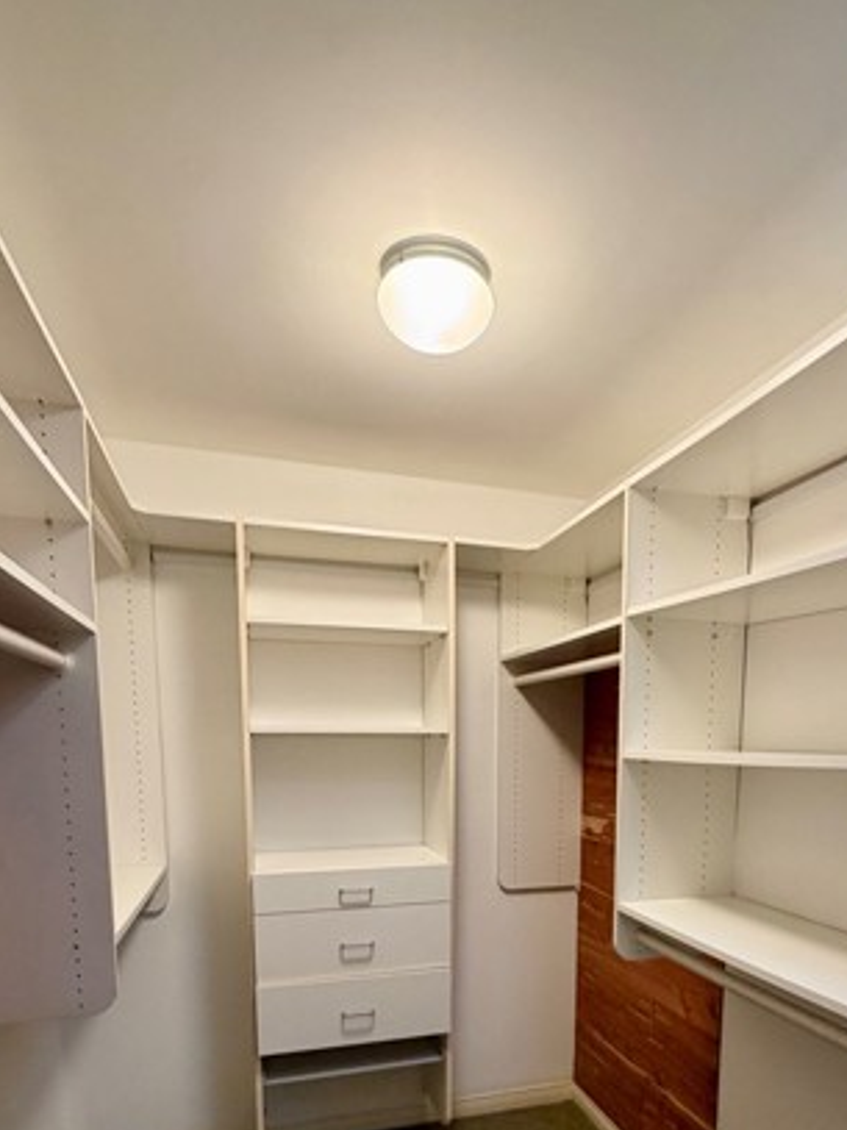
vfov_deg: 71.4
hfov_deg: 60.8
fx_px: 718
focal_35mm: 22
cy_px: 841
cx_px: 483
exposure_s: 1/60
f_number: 2.2
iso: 250
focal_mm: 2.22
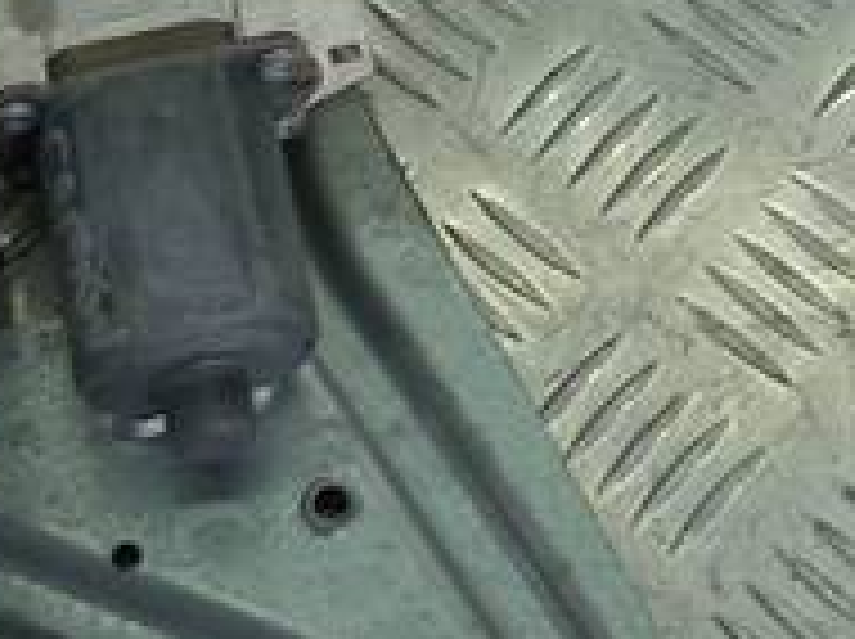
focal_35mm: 135
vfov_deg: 10.5
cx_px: 580
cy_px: -351
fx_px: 3330
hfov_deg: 14.6
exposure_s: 1/100
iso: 32
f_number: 1.8
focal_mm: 4.6
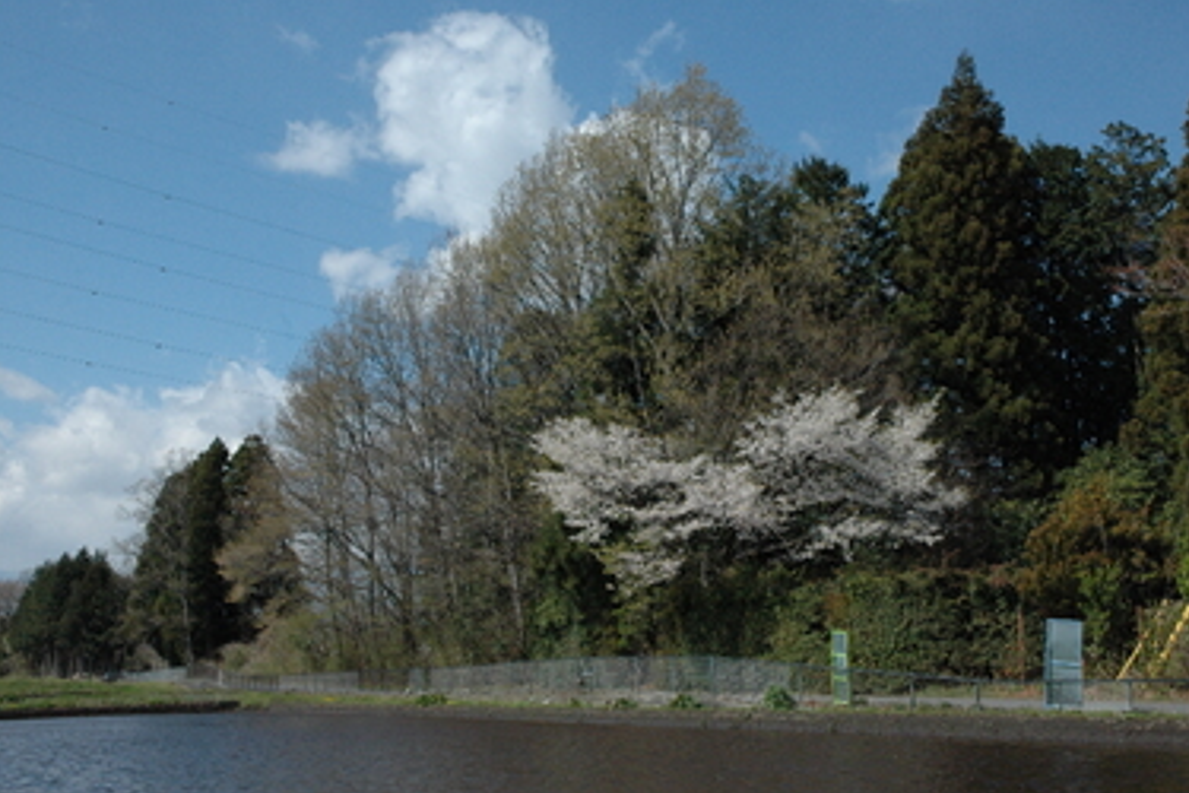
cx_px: 623
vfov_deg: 27.8
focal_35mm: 49
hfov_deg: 40.7
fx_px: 1604
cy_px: 411
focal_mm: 29
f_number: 13
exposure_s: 1/640
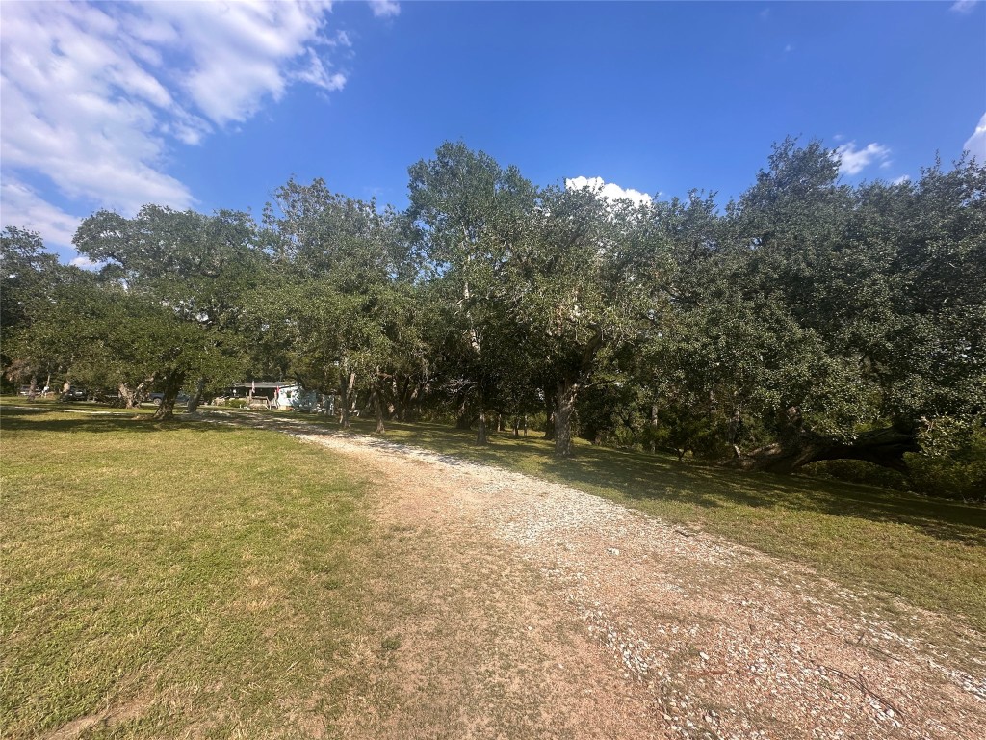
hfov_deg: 102.1
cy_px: 370
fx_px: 399
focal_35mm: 14
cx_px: 493
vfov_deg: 85.7
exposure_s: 1/1033
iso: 50
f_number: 2.2
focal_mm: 2.22
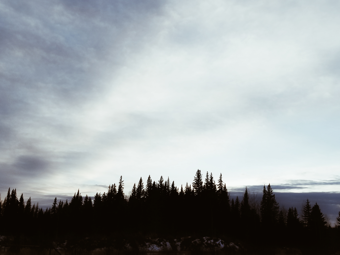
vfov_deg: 53.1
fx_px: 255
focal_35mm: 26
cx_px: 170
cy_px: 128
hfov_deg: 67.3
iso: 50
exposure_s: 1/898
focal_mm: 4.25
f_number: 1.7
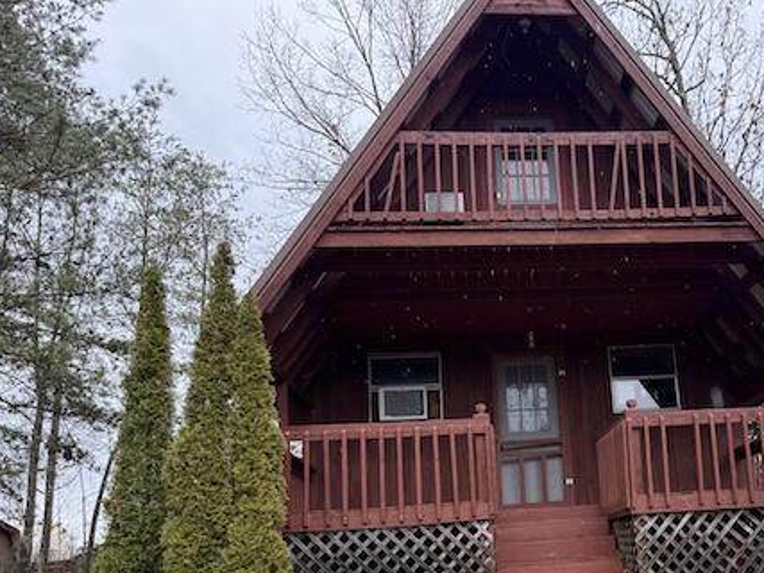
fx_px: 794
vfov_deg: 39.0
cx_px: 553
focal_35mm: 36
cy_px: 401
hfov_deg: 49.7
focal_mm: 6.76
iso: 100
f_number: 1.78
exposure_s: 1/231
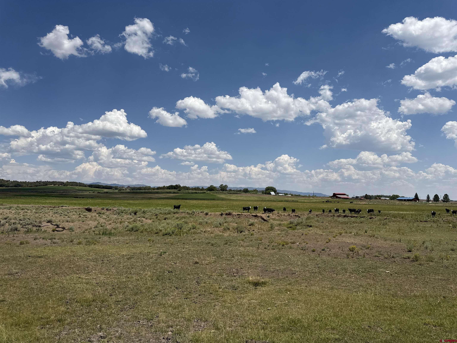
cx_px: 228
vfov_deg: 56.8
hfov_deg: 71.6
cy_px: 172
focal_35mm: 24
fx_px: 317
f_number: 1.78
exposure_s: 1/10309
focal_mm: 6.76
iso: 80
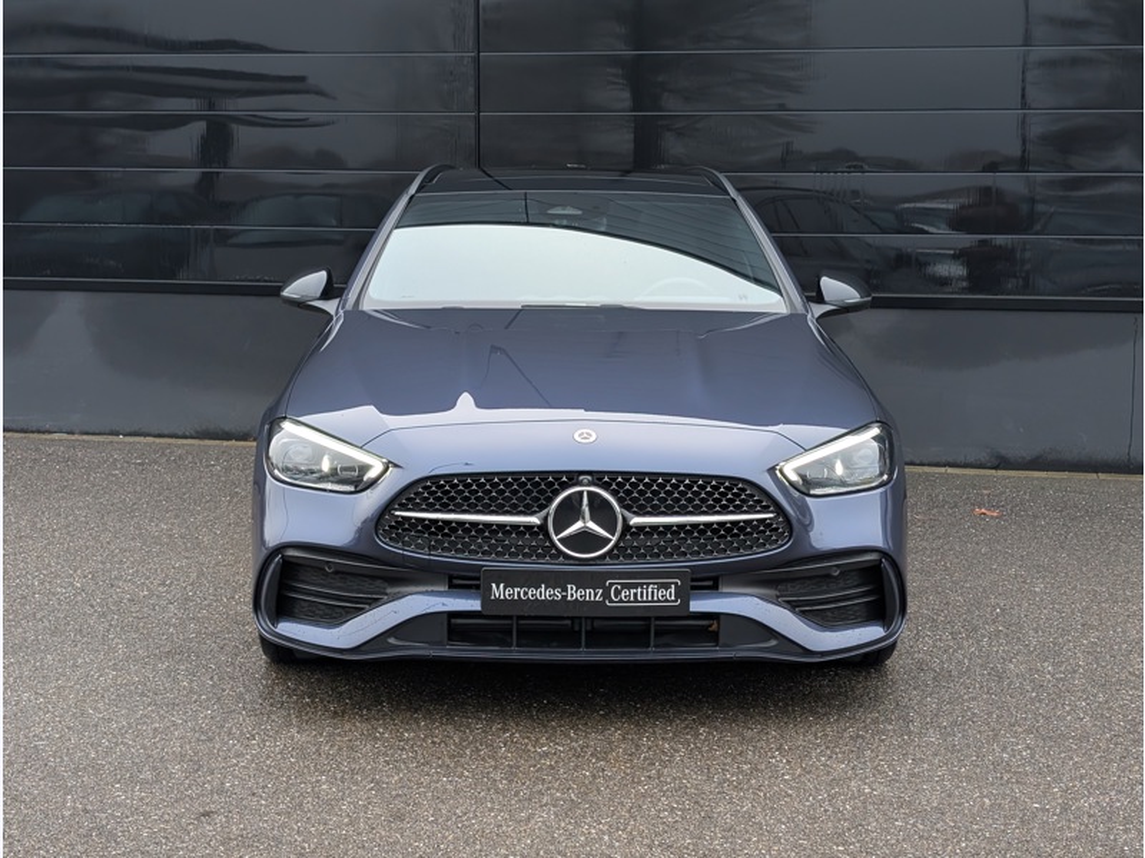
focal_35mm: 49
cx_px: 572
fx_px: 1621
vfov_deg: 29.7
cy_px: 429
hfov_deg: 38.9
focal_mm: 6.9
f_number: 1.68
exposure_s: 1/323
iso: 126
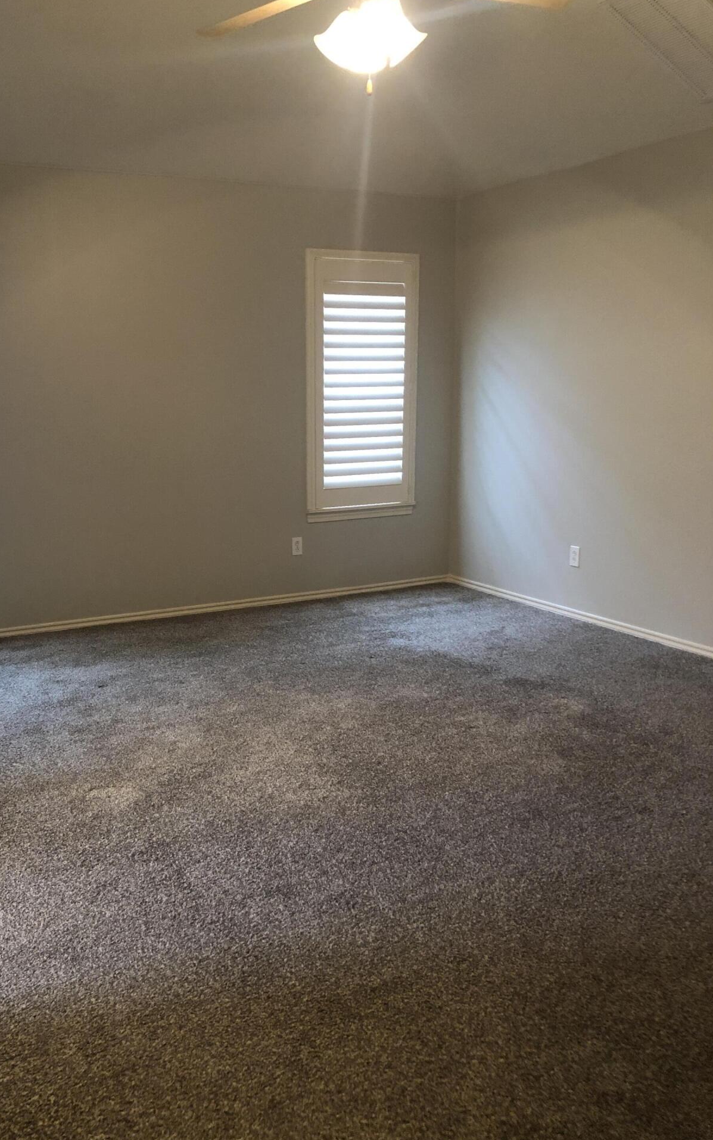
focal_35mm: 31
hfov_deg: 40.3
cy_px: 589
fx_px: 964
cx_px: 271
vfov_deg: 61.2
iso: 100
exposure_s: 1/15
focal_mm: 3.99
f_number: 1.8
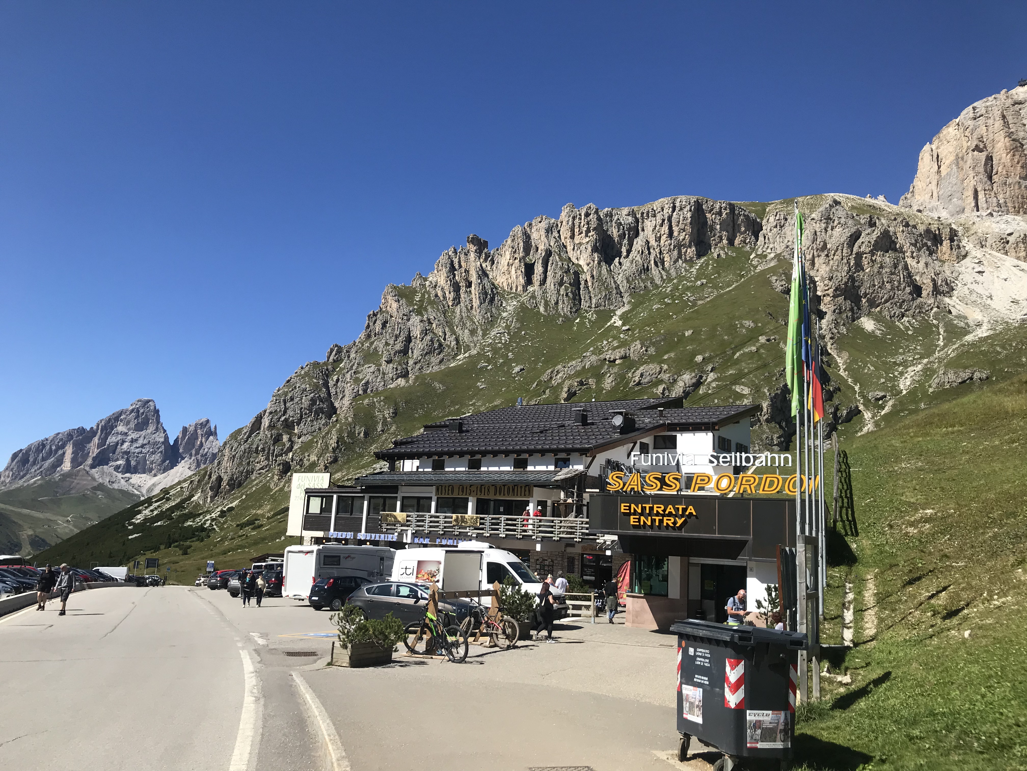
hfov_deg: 63.4
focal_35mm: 28
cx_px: 514
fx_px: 831
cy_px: 386
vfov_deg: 49.7
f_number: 1.8
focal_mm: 3.99
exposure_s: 1/2398
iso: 20
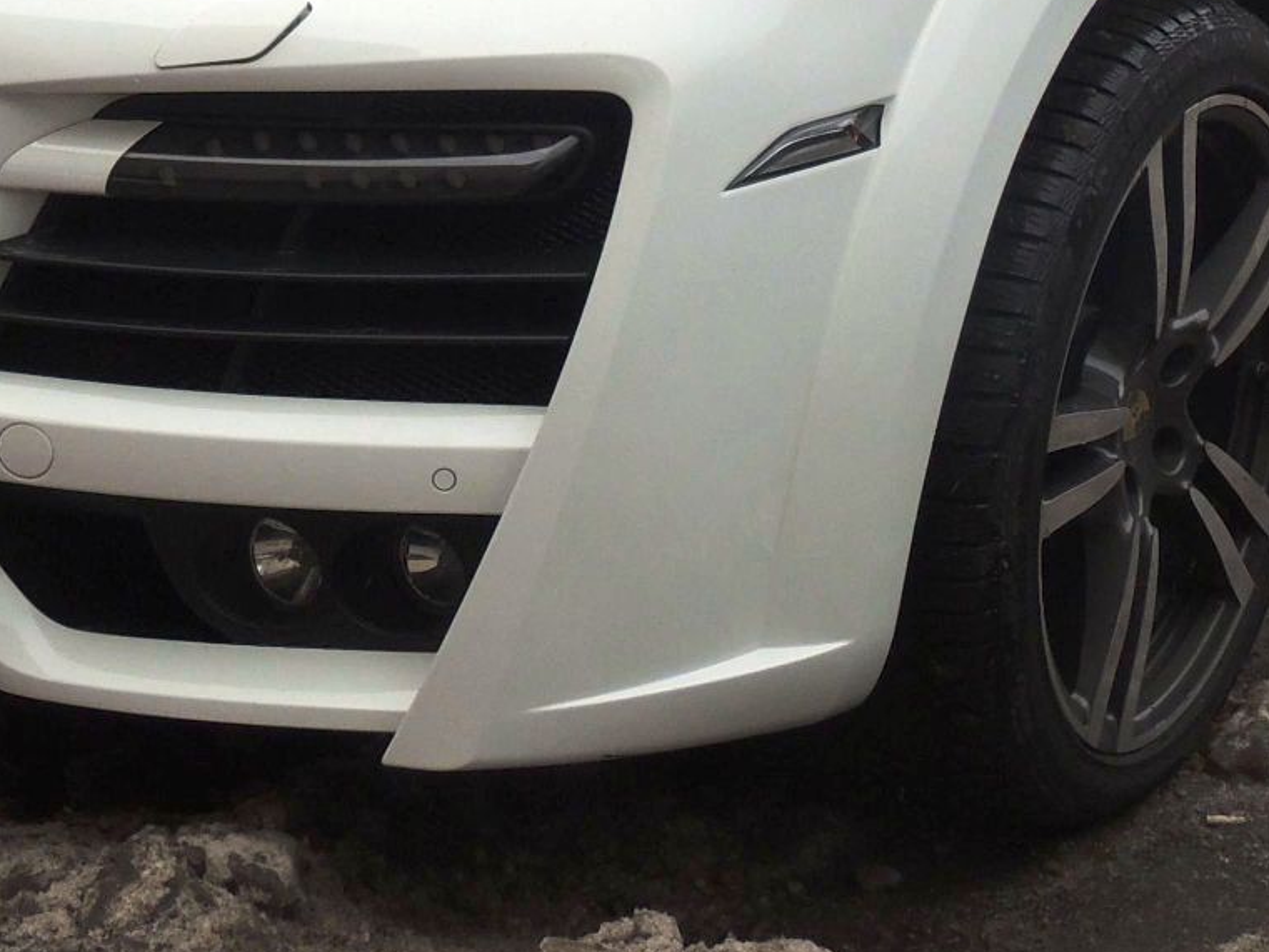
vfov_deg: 12.7
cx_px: 597
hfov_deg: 17.4
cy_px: -268
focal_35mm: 113
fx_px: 4143
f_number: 3.4
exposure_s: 1/160
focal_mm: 7.6
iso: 100
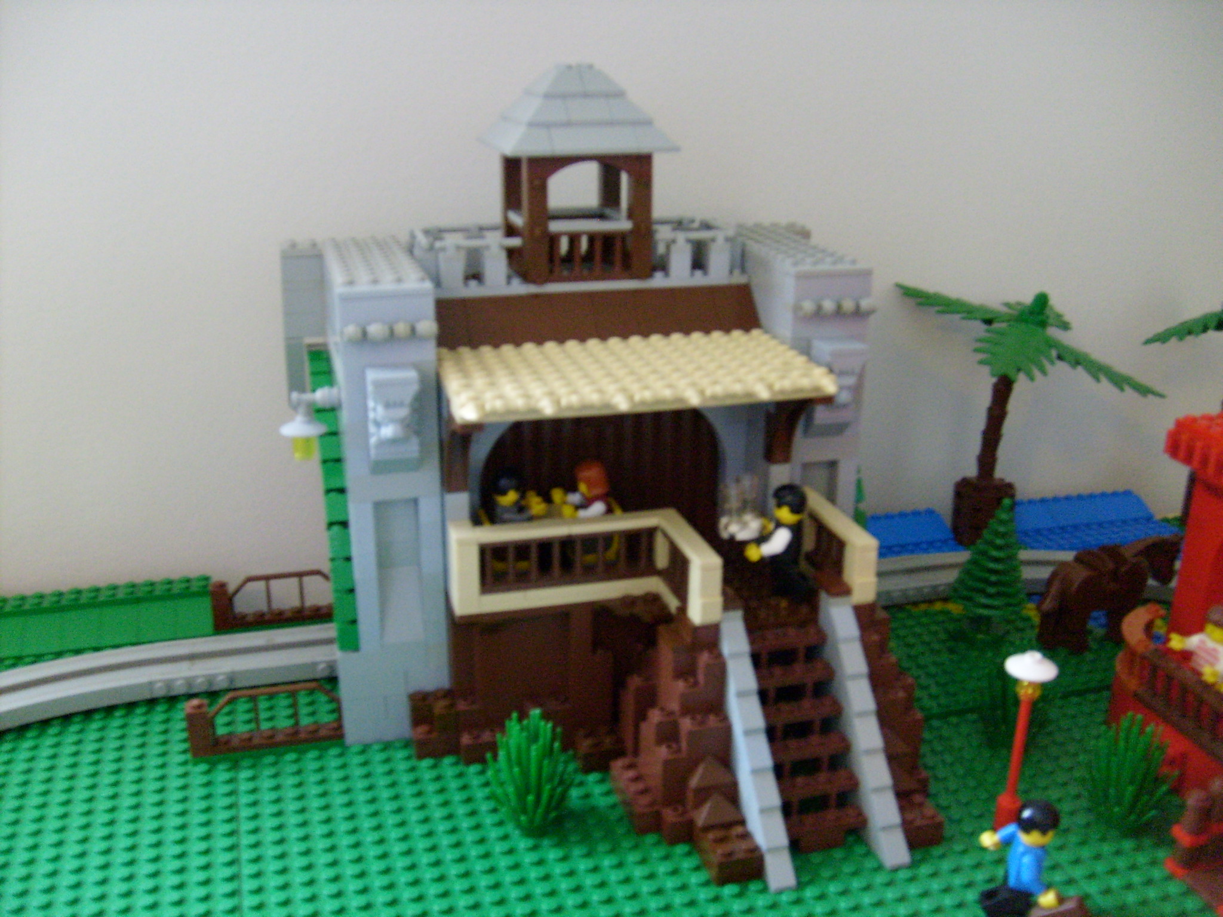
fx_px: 1237
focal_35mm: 35
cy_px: 458
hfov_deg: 52.6
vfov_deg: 40.7
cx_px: 612
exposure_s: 1/10
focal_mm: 5.8
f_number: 2.8
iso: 200
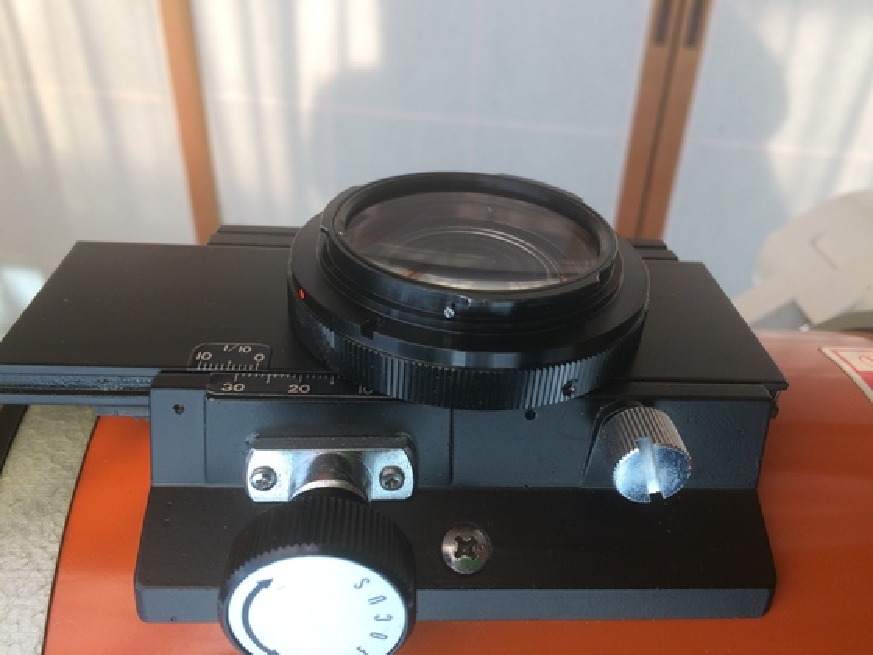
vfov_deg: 48.2
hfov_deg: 61.7
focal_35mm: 29
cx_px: 436
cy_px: 328
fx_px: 731
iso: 50
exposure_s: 1/120
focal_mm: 4.15
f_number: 2.2
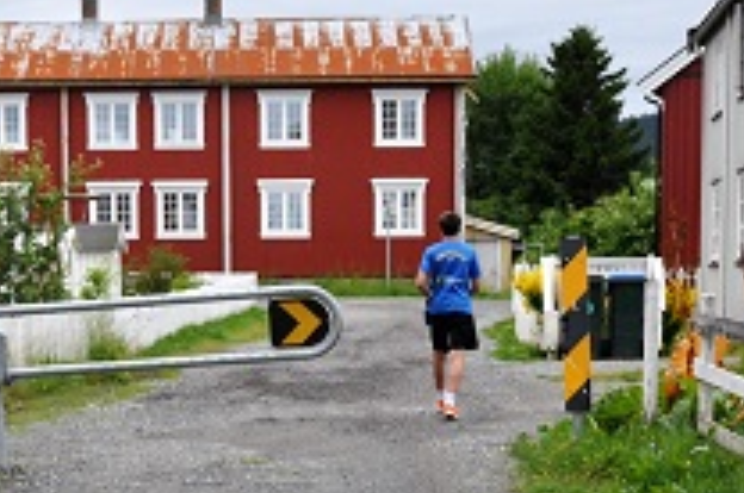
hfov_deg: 20.7
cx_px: 245
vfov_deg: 13.6
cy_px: 516
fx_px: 2029
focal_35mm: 98
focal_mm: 25
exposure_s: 1/160
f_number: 6.3
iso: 200
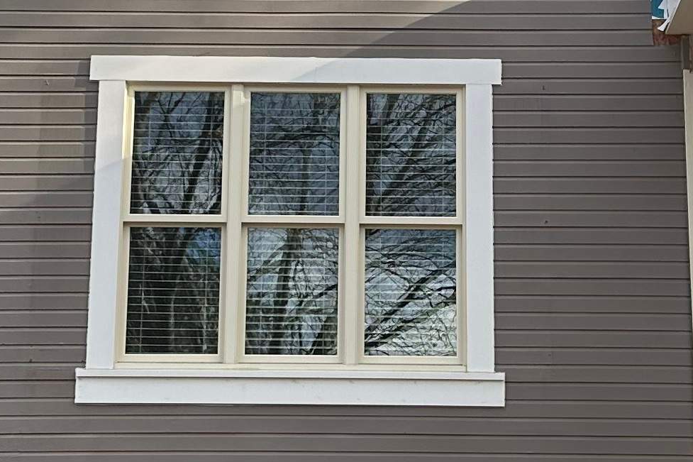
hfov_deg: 19.8
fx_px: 1982
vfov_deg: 13.3
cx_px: 404
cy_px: 153
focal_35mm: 103
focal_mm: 6.86
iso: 80
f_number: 1.78
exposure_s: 1/1453
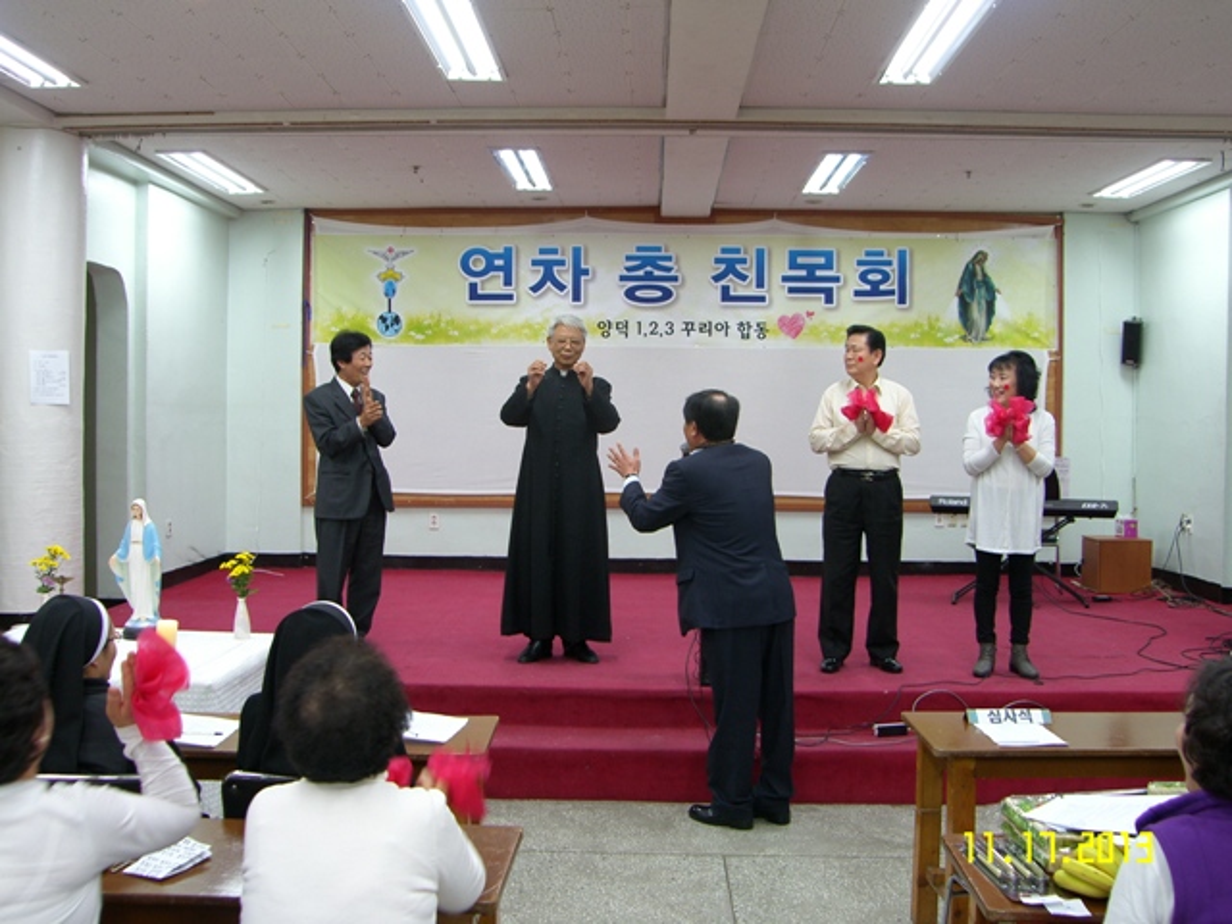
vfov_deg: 40.7
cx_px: 616
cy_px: 462
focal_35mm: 35
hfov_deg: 52.6
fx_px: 1246
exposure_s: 1/30
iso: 64
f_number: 2.2
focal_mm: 9
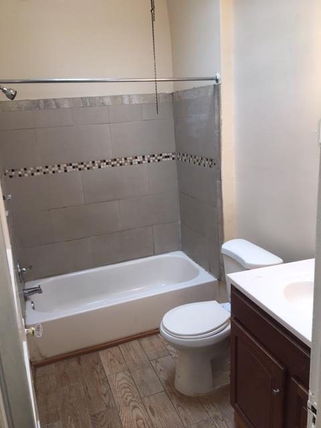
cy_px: 214
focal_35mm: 29
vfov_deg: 61.7
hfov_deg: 48.2
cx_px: 160
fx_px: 359
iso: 25
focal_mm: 4.15
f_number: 2.2
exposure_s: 1/38
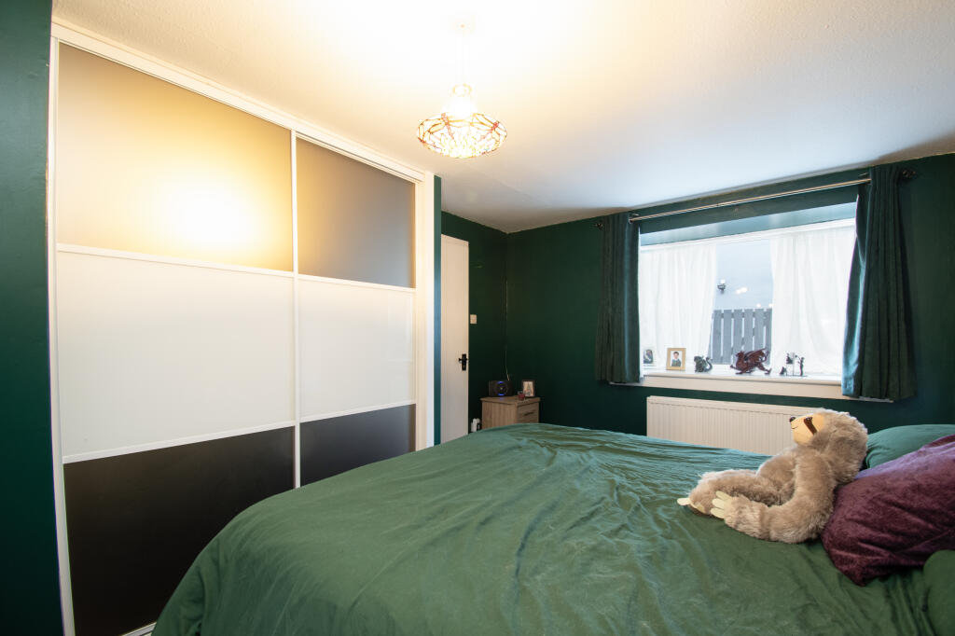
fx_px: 398
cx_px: 478
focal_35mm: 15
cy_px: 318
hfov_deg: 100.4
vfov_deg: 77.3
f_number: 8
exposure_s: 1/1.25
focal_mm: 10
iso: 400
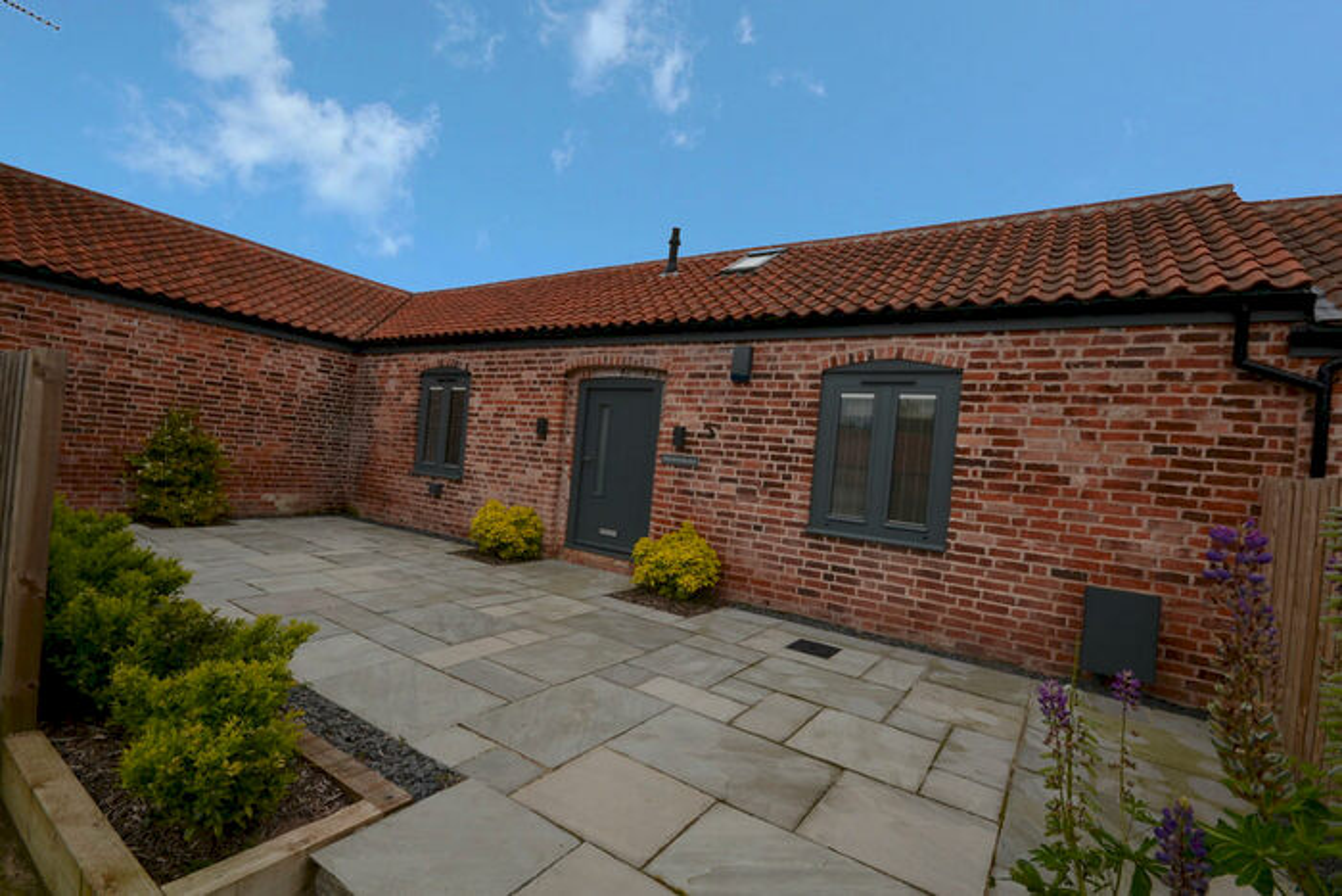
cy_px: 448
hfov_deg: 100.4
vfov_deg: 77.4
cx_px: 671
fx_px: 559
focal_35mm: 15
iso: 100
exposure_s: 1/200
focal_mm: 10
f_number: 10
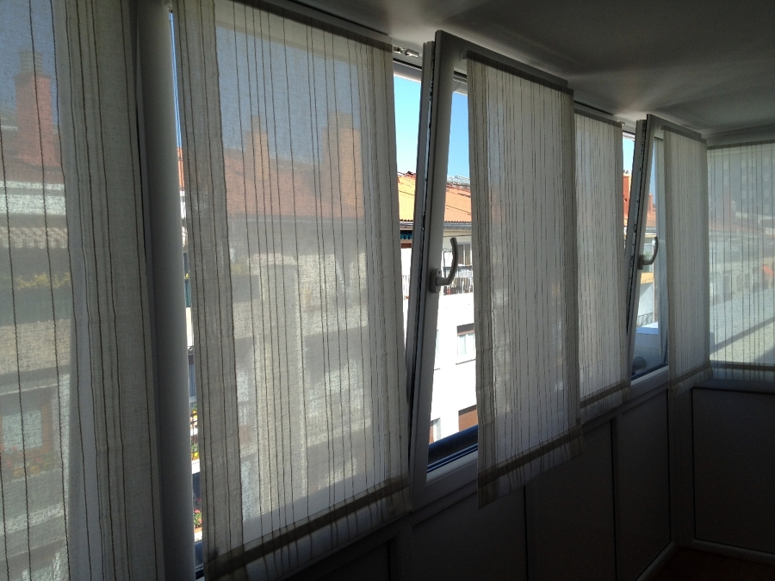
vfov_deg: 40.7
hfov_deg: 52.6
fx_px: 784
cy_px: 290
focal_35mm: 35
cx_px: 388
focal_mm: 4.28
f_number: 2.4
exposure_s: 1/593
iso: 64
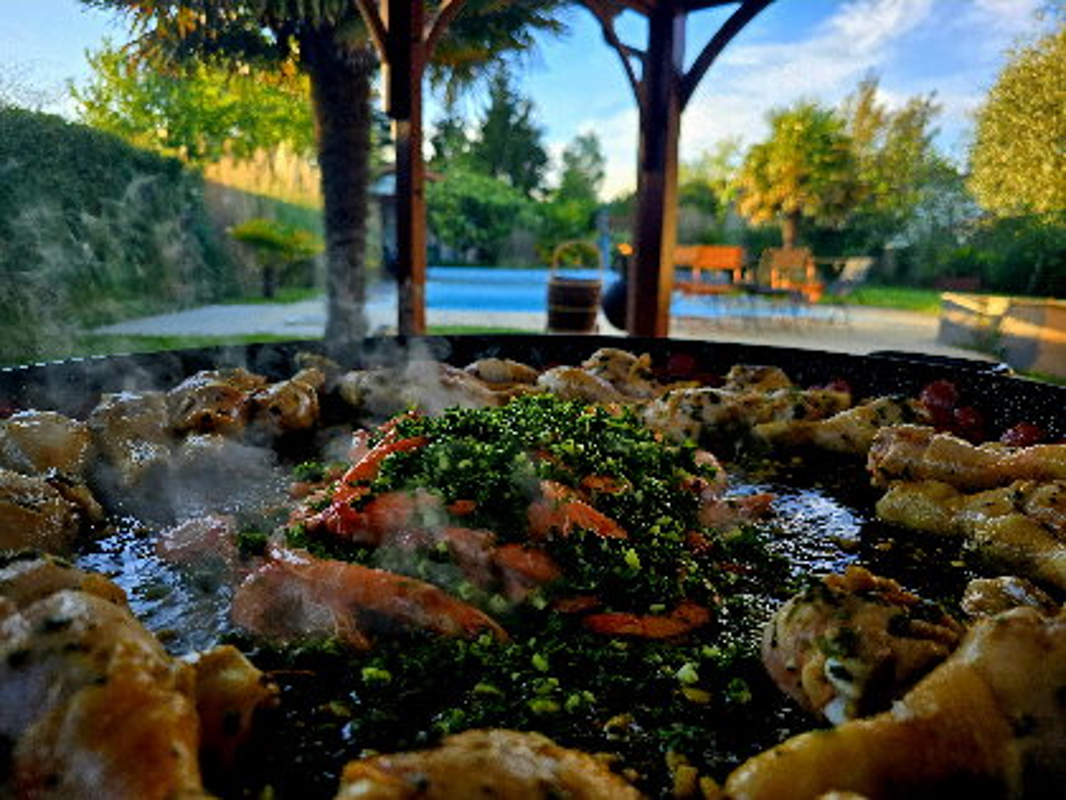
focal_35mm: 23
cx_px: 533
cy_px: 400
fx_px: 708
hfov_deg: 73.9
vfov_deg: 58.9
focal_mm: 6.3
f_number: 1.7
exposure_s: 1/182
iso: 20
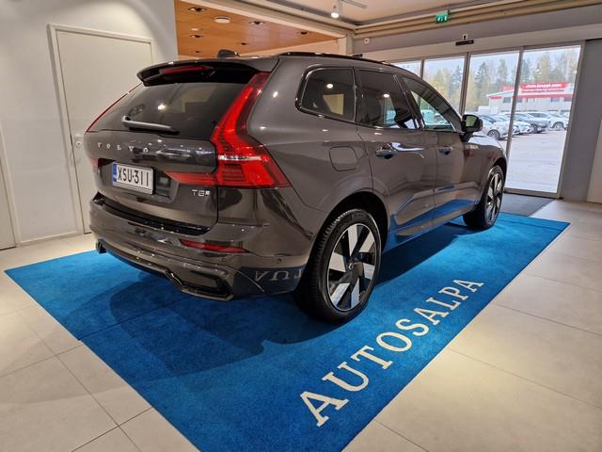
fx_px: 400
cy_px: 226
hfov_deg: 73.9
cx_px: 301
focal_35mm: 23
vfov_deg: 58.9
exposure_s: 1/180
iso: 125
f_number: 1.8
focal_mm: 5.4
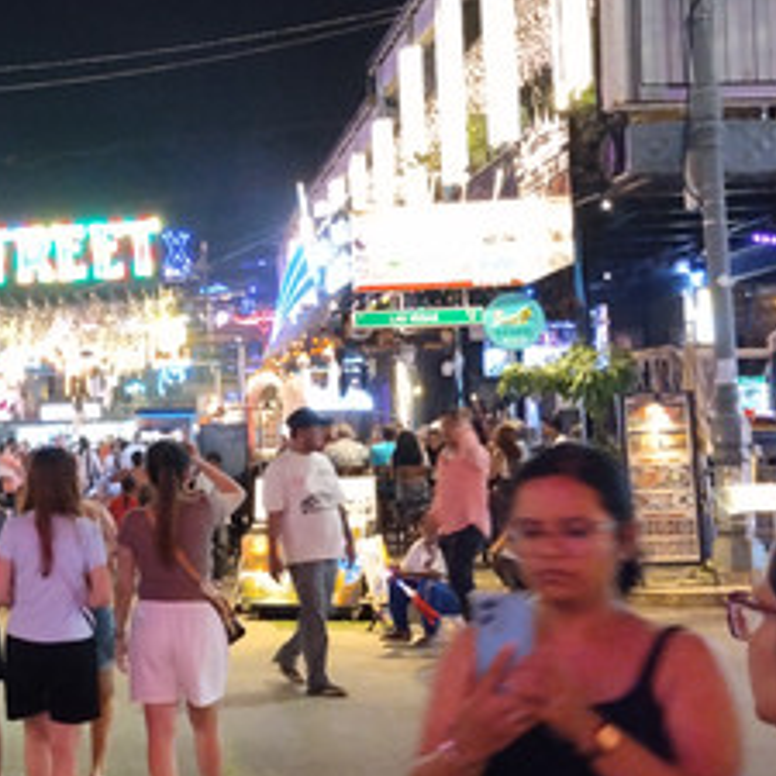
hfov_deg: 28.1
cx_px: -14
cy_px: 364
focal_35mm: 57
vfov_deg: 30.0
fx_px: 1446
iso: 1000
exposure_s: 1/20
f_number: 1.8
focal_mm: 4.22
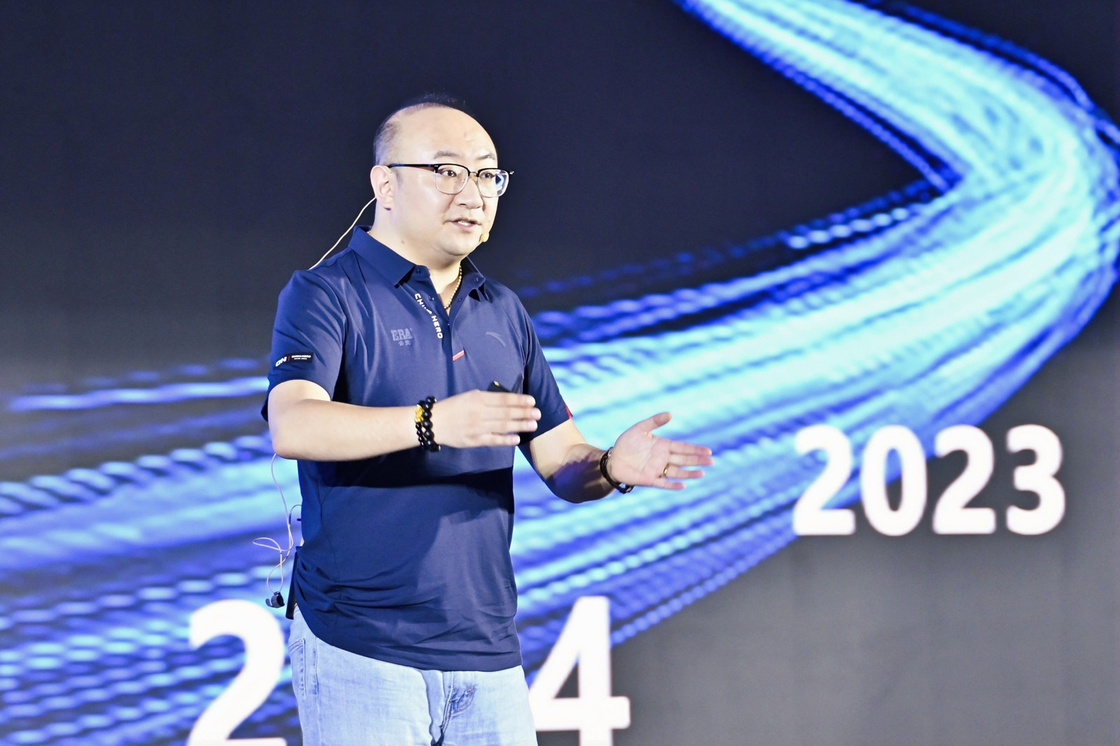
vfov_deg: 8.7
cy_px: 373
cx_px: 560
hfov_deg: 13.1
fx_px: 4883
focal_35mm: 157
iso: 1600
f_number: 3.2
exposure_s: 1/200
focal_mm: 105
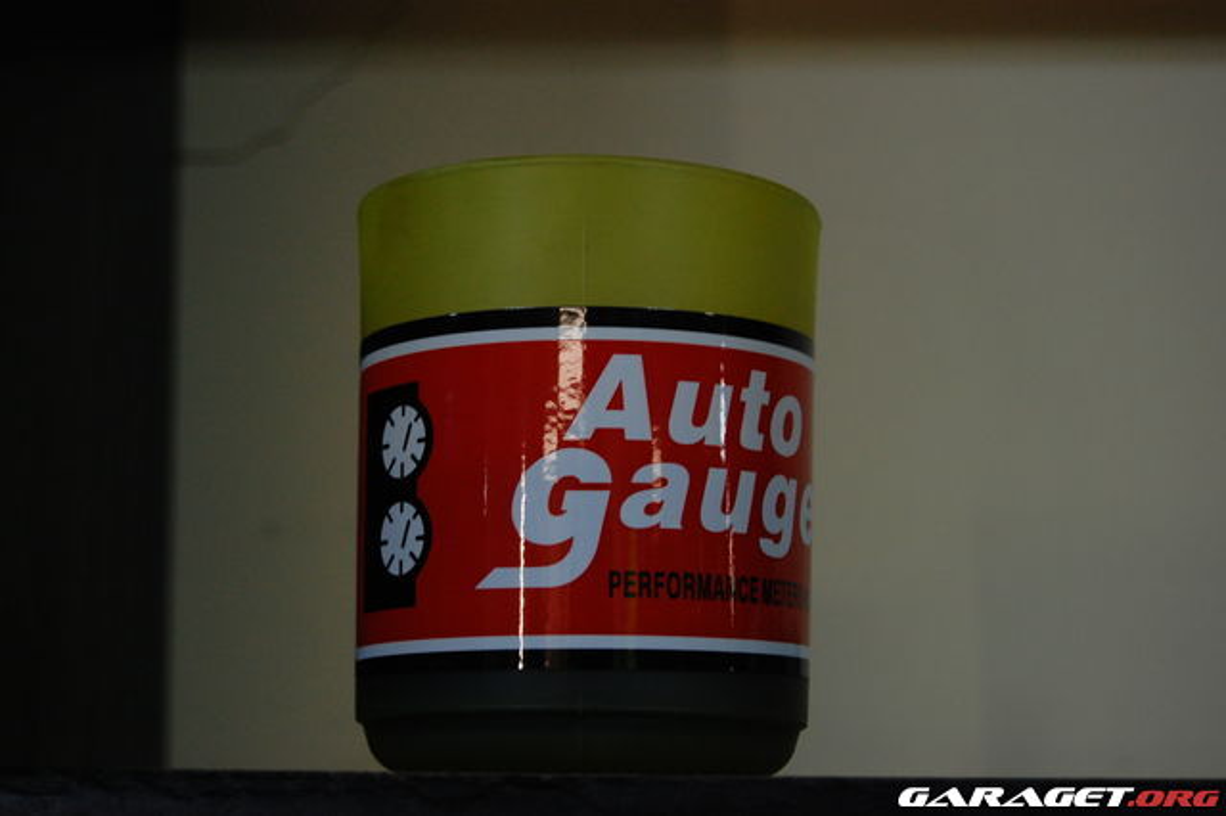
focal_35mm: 82
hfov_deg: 24.6
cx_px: 613
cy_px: 408
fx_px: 2808
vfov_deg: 16.5
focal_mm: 55
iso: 800
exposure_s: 1/15
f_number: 5.6
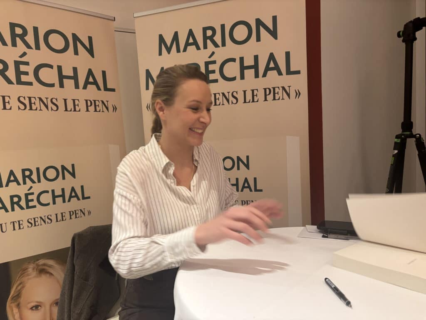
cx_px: 213
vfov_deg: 53.1
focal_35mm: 26
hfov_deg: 67.3
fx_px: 320
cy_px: 160
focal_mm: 5.96
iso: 320
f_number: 1.6
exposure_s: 1/50
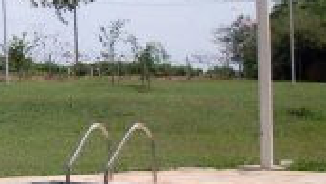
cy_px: 51
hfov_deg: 13.6
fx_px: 1246
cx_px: -233
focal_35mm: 144
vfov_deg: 8.4
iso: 80
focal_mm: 6.3
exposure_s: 1/250
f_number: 8.4
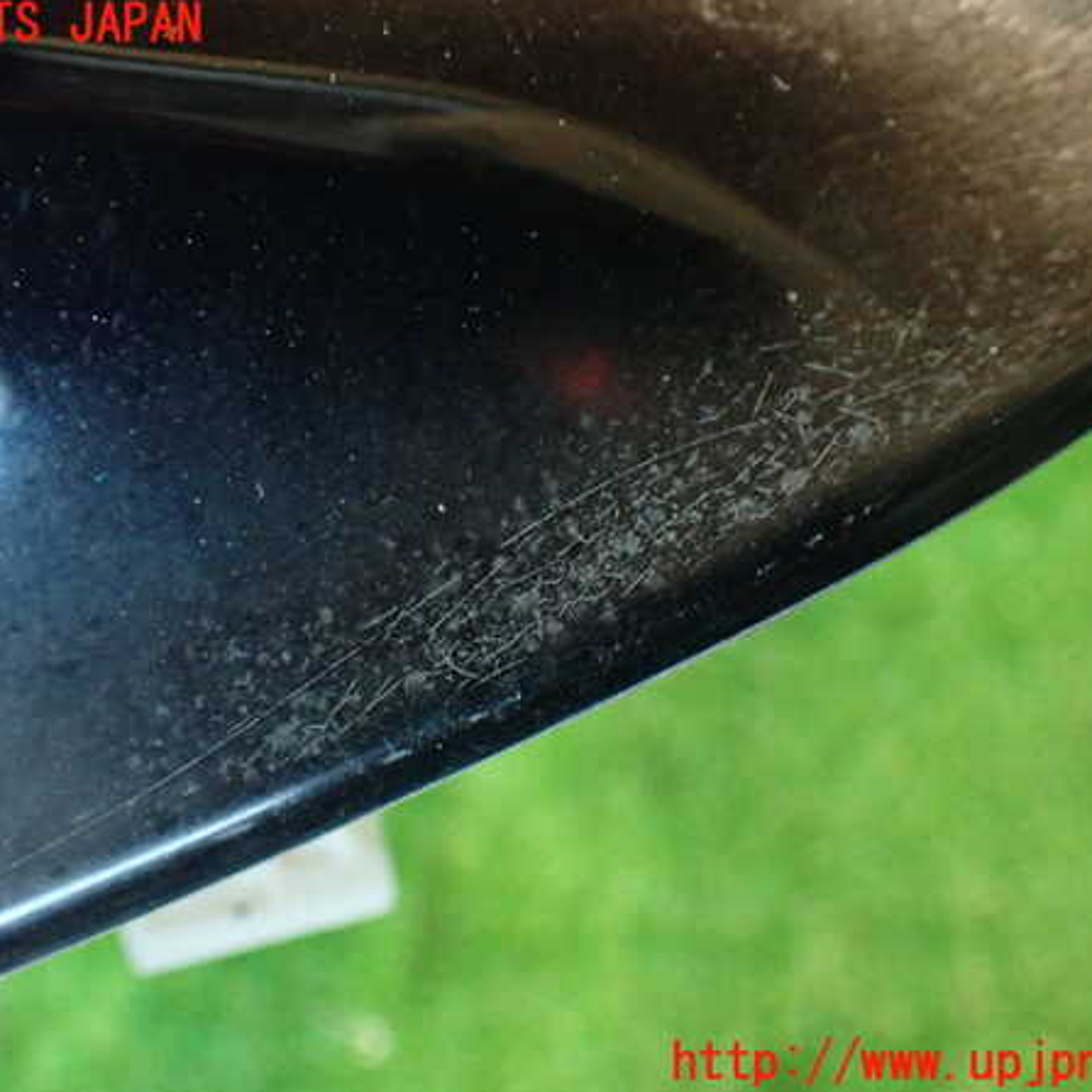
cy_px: 545
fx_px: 1356
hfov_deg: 43.8
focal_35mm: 38
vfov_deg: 43.9
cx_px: 491
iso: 800
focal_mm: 5.79
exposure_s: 1/30
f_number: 2.4
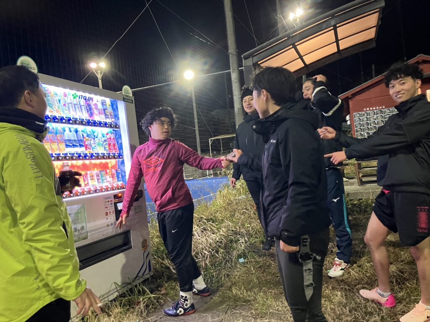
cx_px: 215
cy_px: 161
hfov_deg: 63.4
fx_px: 348
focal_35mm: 28
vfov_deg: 49.7
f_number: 1.8
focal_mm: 3.99
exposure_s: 1/30
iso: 320
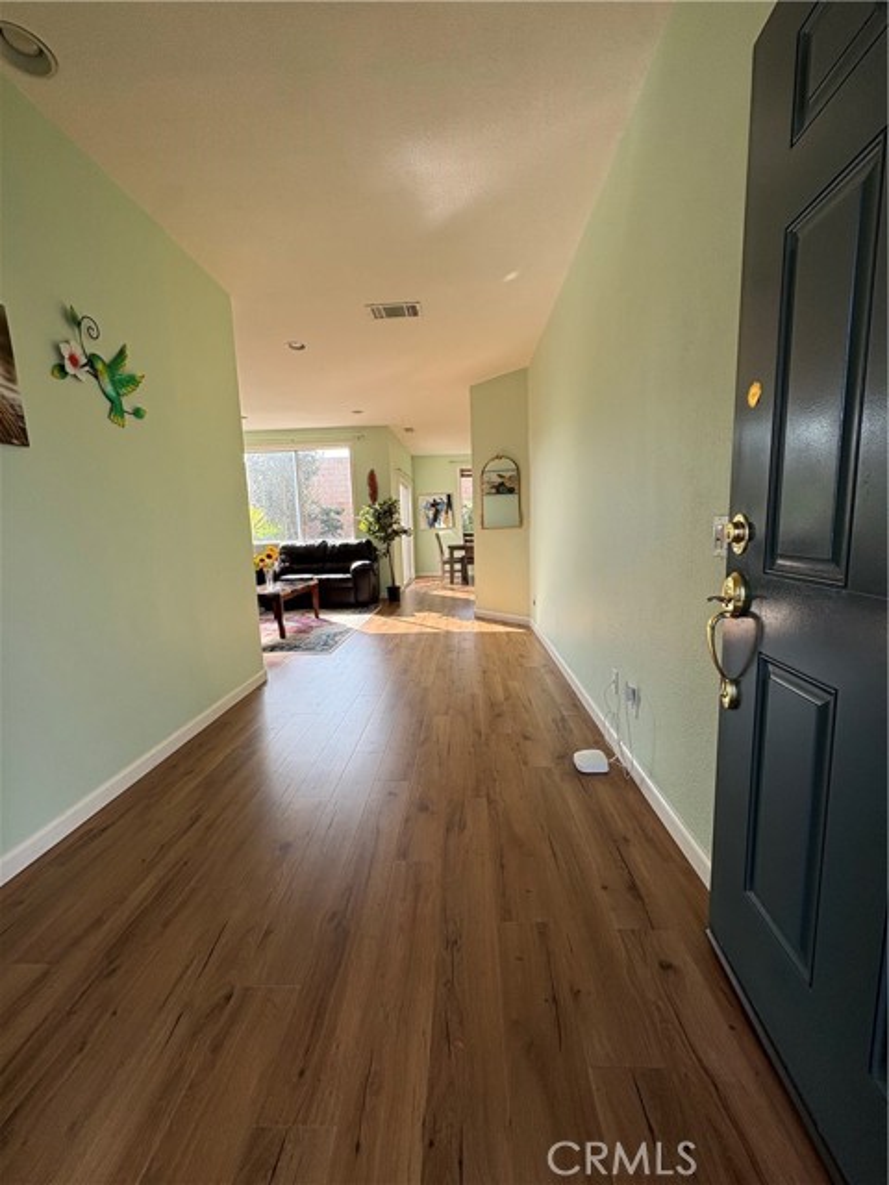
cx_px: 444
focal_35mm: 14
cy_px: 592
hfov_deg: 85.7
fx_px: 479
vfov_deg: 102.1
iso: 50
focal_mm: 2.22
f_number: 2.2
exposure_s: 1/201
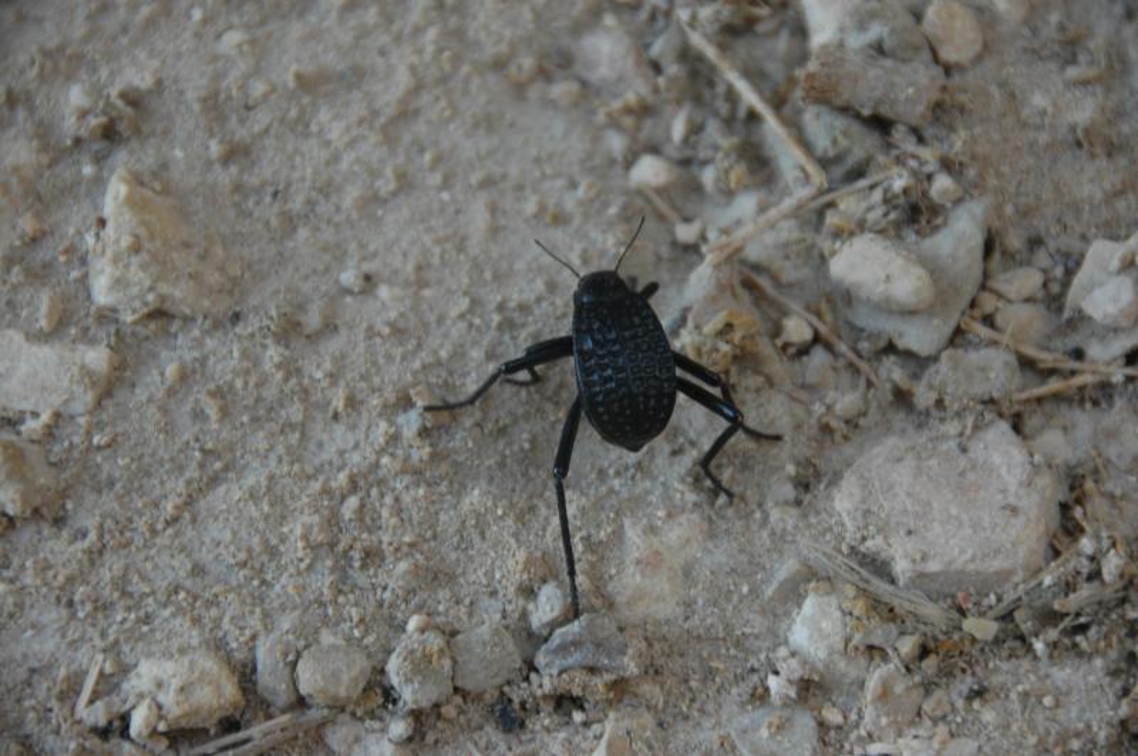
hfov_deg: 6.9
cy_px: 378
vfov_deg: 4.6
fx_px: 9470
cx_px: 569
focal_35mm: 300
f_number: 5.6
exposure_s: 1/90
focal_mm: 200
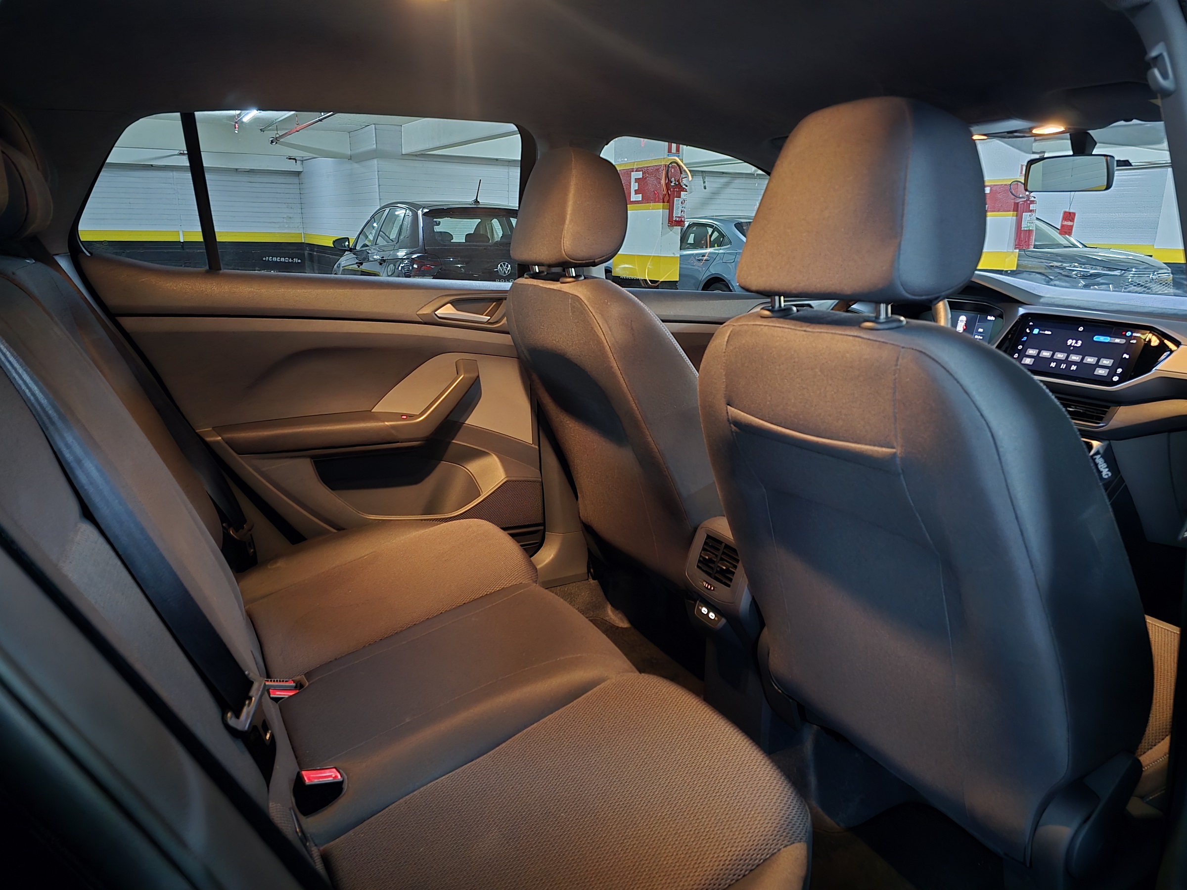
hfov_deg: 73.9
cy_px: 445
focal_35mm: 23
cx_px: 594
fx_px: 789
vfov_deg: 58.9
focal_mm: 6.3
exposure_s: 1/13.4
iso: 3200
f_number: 1.7
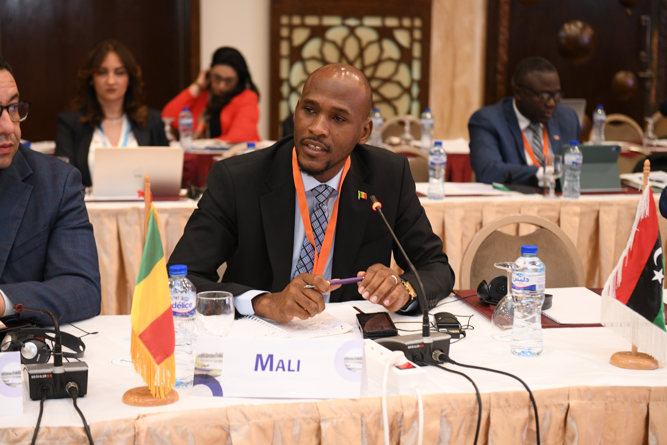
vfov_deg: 19.5
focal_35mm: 70
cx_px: 334
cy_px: 222
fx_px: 1297
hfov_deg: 28.8
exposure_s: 1/125
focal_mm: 70
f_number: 4
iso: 2000
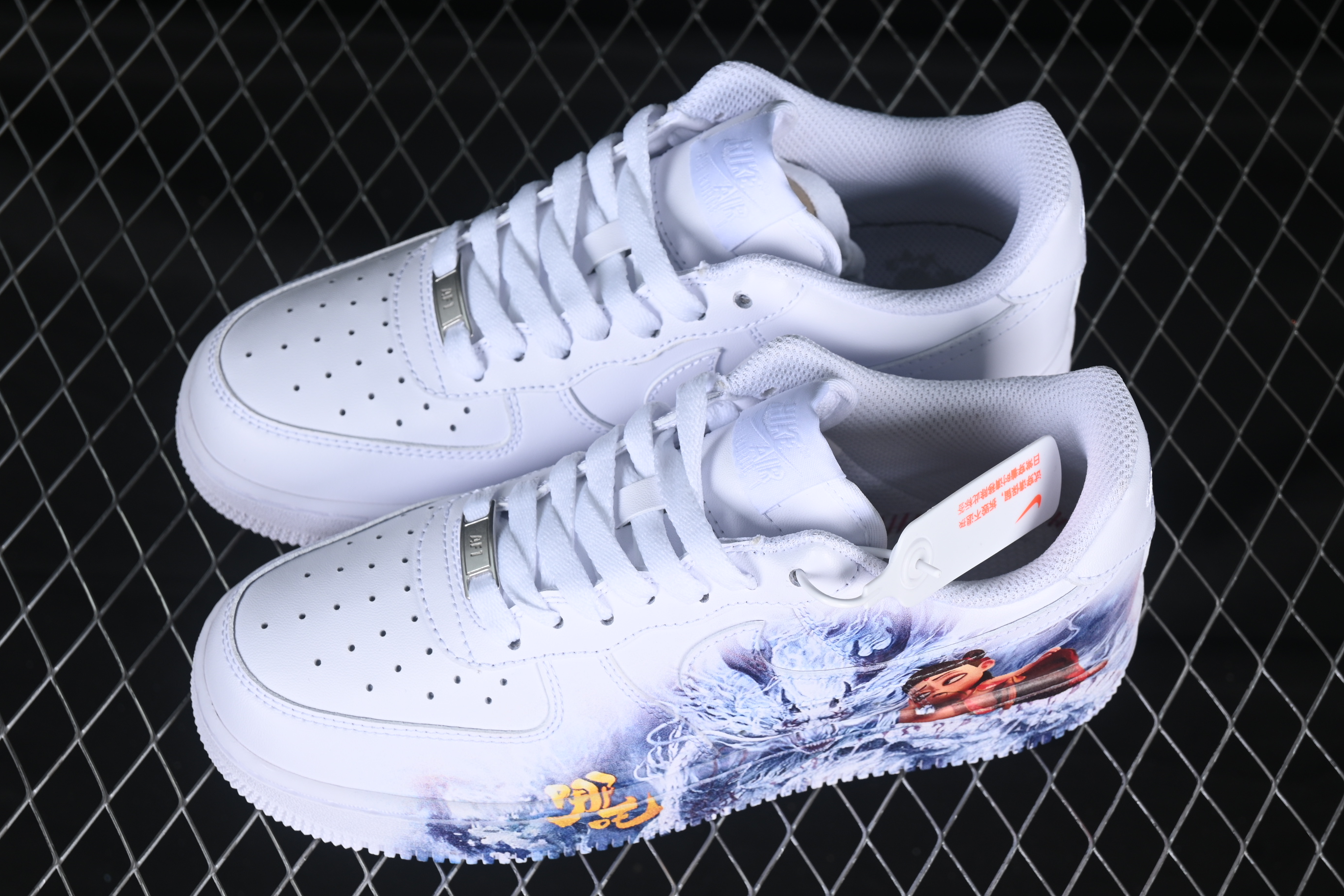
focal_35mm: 76
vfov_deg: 18.0
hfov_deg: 26.6
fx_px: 2837
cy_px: 447
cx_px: 663
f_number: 7.1
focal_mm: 50
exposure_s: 1/80
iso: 160
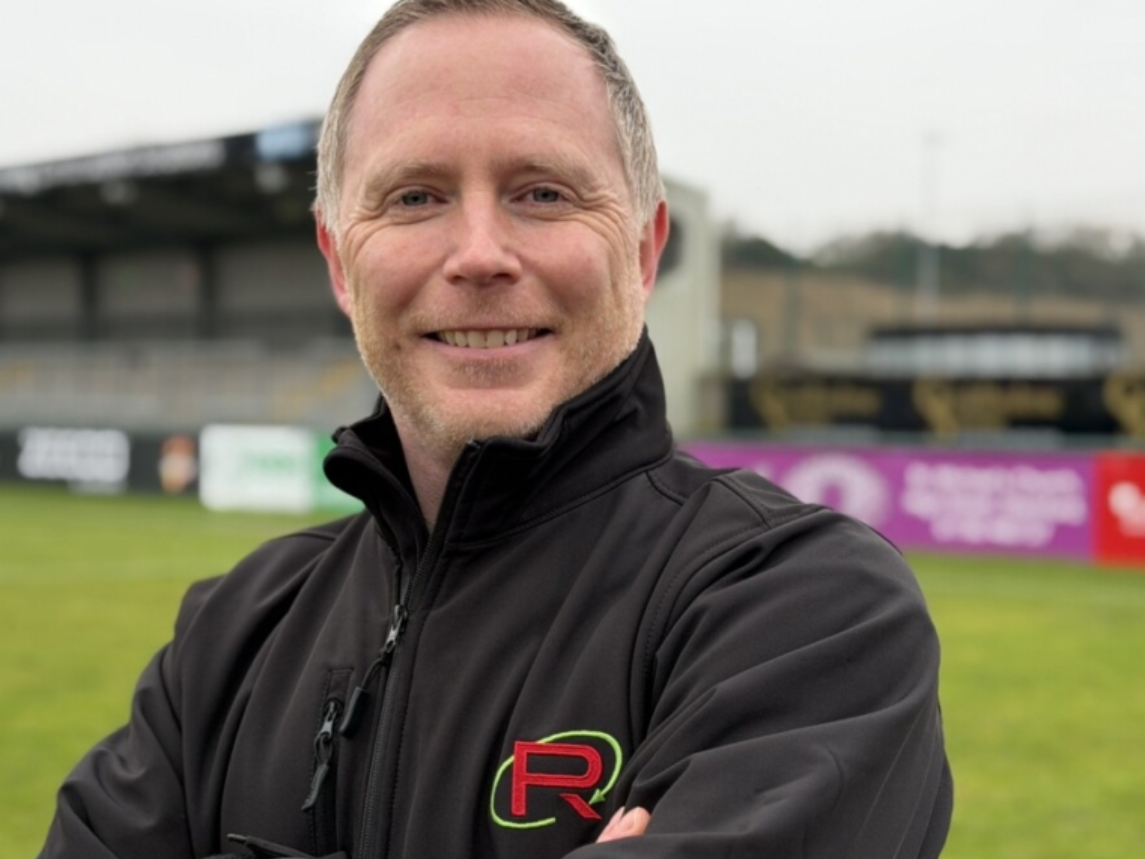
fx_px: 2150
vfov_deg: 22.6
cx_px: 445
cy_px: 491
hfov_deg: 29.7
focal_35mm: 65
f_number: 1.78
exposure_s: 1/333
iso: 80
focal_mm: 6.76
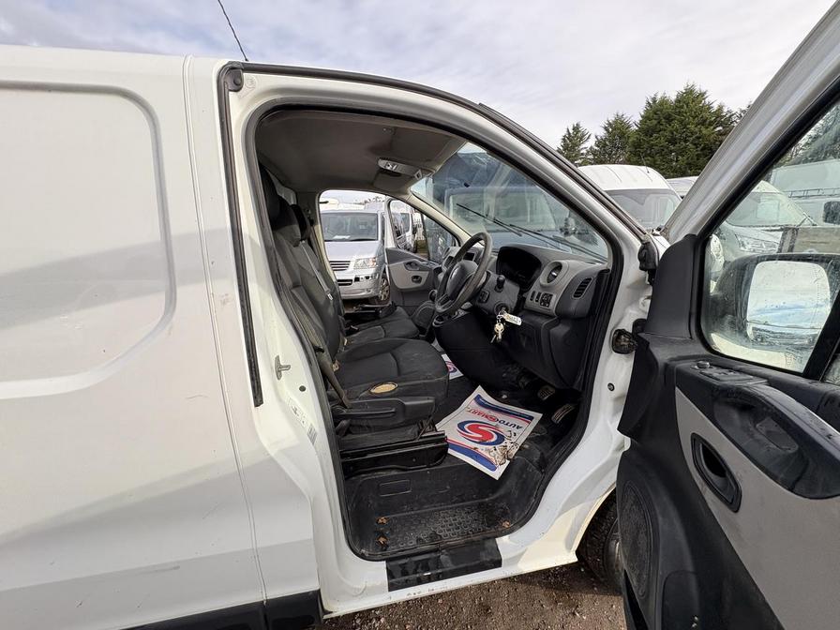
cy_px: 315
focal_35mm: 14
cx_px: 420
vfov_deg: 85.7
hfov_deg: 102.1
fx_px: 340
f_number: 2.2
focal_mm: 2.22
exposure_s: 1/236
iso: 50
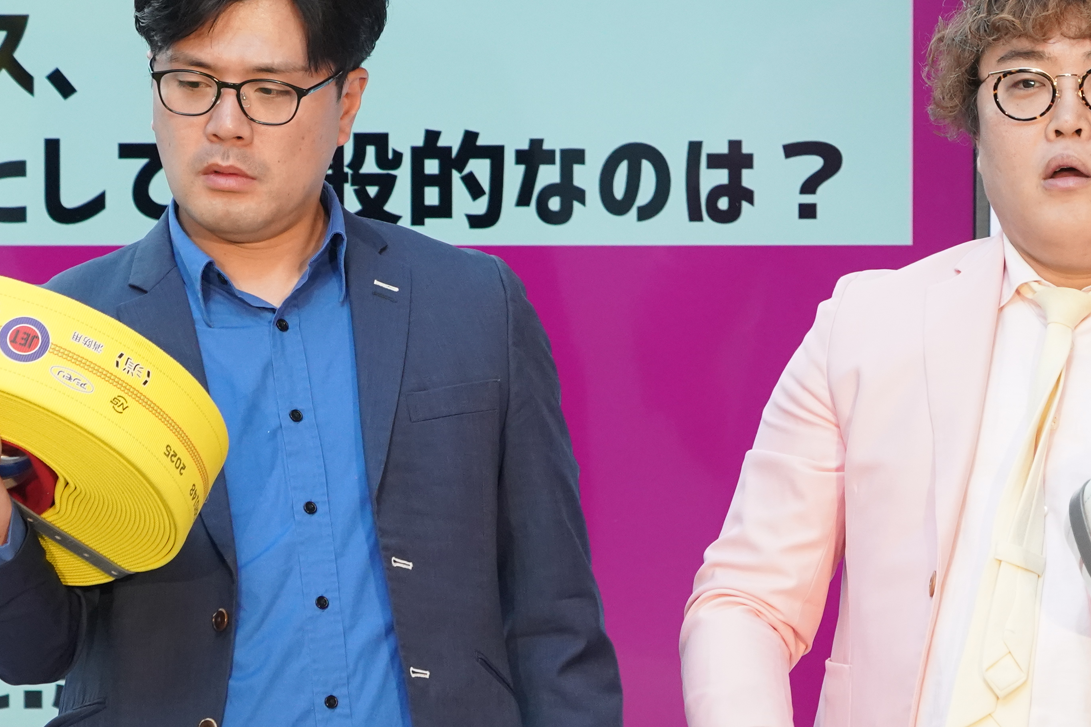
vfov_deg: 2.5
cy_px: 509
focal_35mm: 556
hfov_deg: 3.7
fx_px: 16849
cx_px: 781
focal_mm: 253
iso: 4000
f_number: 7.1
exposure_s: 1/320
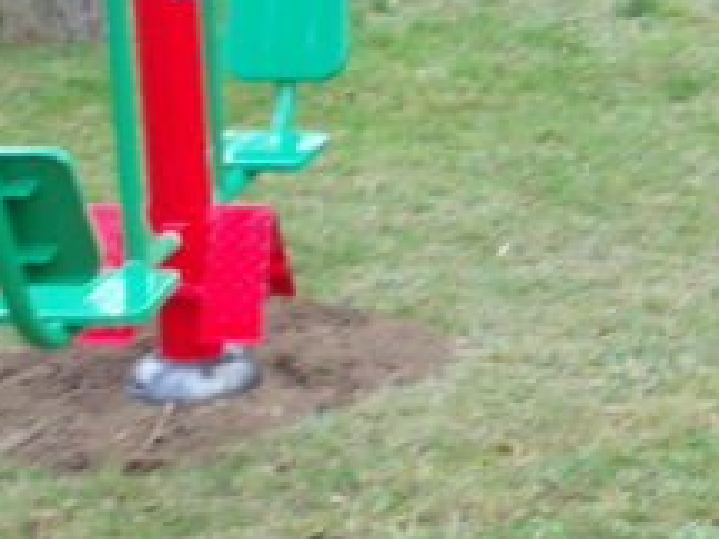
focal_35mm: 103
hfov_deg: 17.6
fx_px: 2139
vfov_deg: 14.2
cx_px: 989
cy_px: 43
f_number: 3.3
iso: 80
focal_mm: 4.1
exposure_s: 1/25
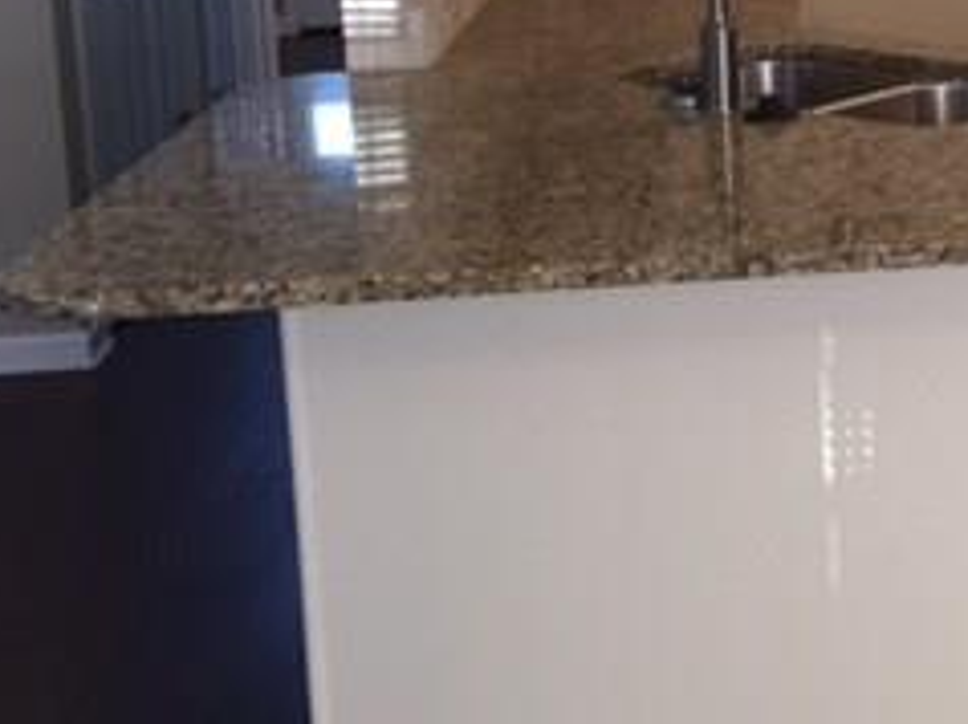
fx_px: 2179
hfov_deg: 23.8
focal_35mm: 78
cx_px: 1009
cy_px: -53
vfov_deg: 18.2
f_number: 2.2
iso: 50
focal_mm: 4.15
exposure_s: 1/30
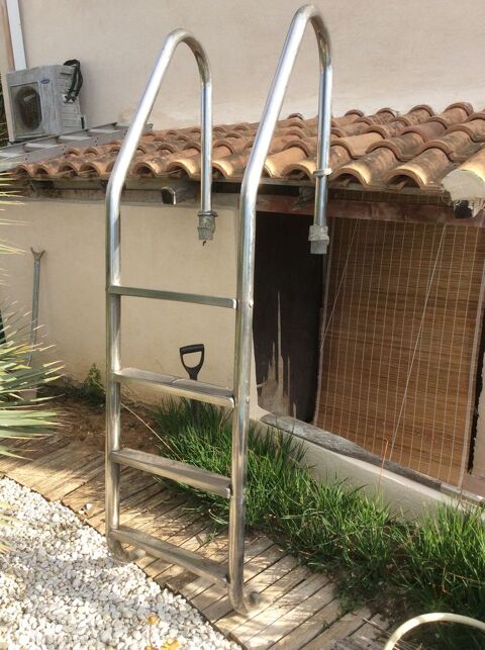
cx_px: 242
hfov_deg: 44.0
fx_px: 600
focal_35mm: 32
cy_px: 325
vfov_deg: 56.9
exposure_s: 1/805
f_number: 2.4
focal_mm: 3.3
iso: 32
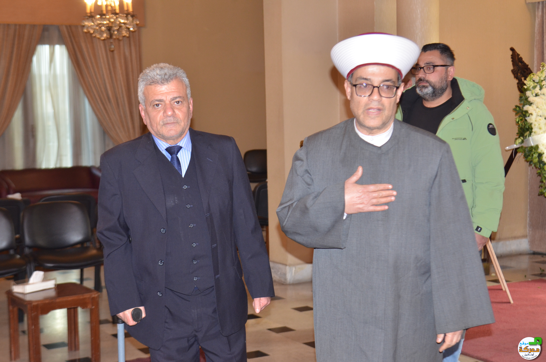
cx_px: 273
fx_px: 999
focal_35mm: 66
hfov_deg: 30.6
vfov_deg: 20.5
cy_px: 181
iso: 800
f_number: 4
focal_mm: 44
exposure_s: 1/60
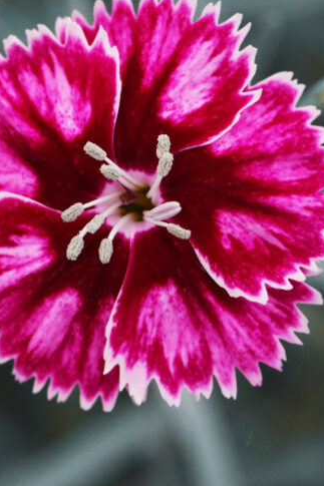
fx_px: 3158
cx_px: 158
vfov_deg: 8.8
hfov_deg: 5.9
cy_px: 166
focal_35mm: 234
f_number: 8
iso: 1000
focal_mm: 105
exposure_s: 1/800
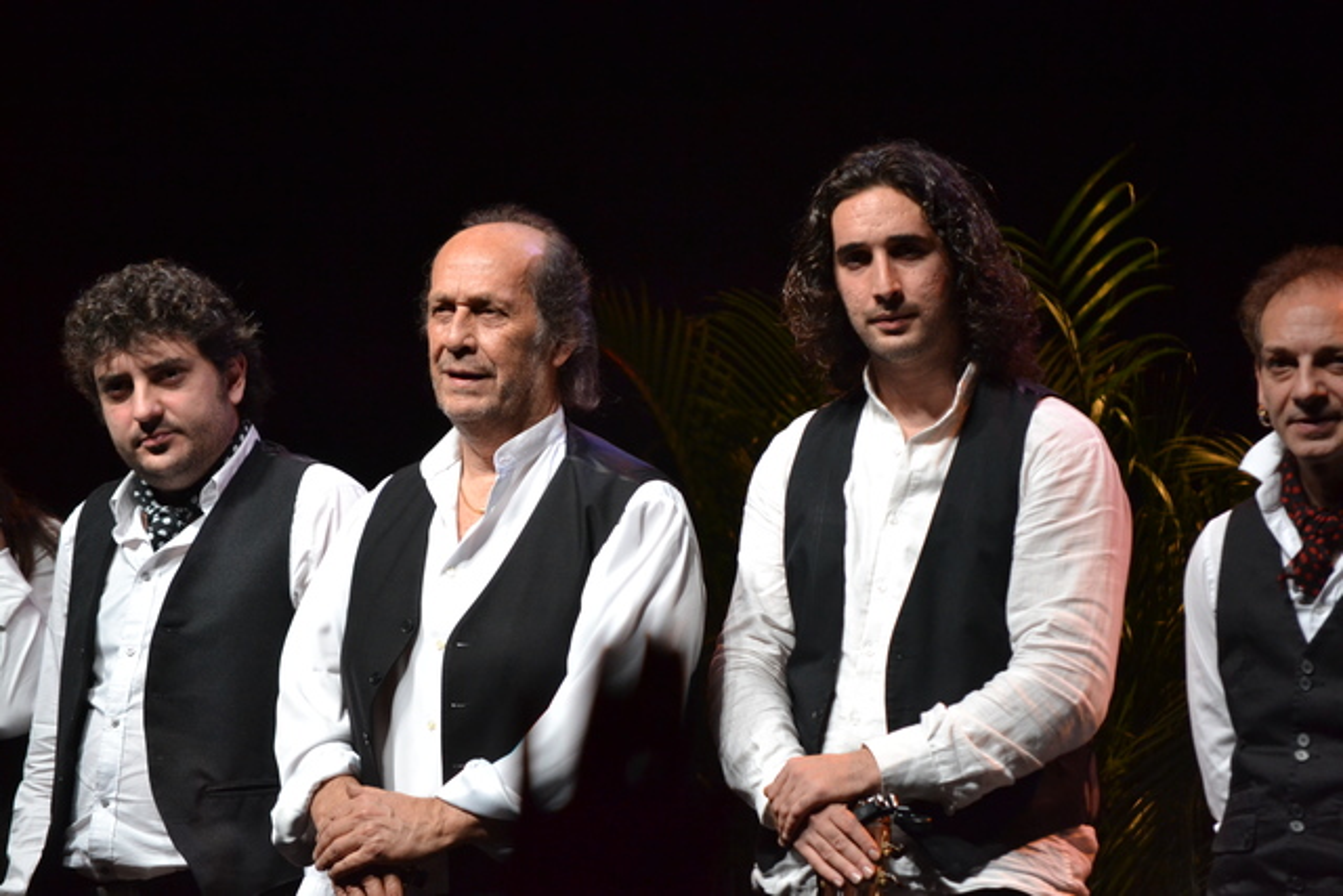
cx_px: 672
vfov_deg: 4.6
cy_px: 448
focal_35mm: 300
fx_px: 11193
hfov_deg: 6.9
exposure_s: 1/100
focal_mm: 200
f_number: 5.6
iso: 1600
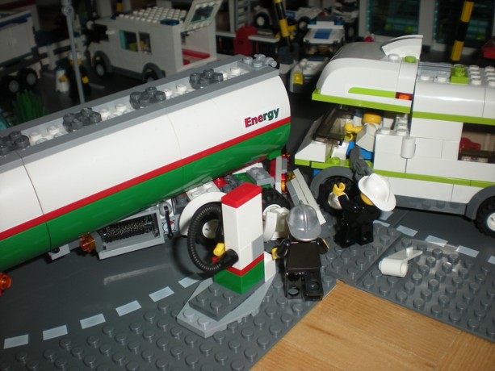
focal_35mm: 38
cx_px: 248
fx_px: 543
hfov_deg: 49.0
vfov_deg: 37.7
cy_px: 186
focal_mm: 6.3
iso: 64
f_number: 3.1
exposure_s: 1/60
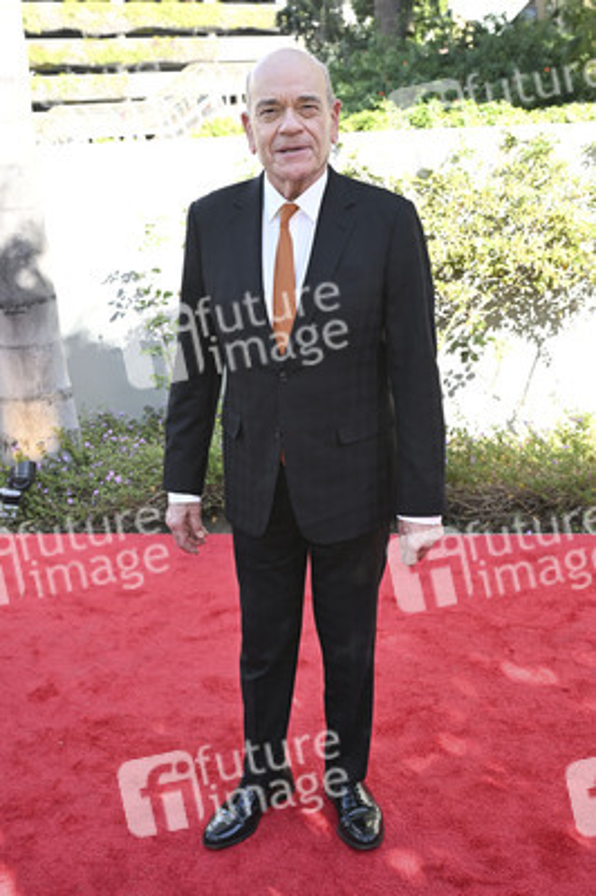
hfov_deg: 37.8
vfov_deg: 54.5
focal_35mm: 35
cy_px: 448
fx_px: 871
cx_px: 298
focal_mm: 35
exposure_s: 1/320
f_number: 5.6
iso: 640
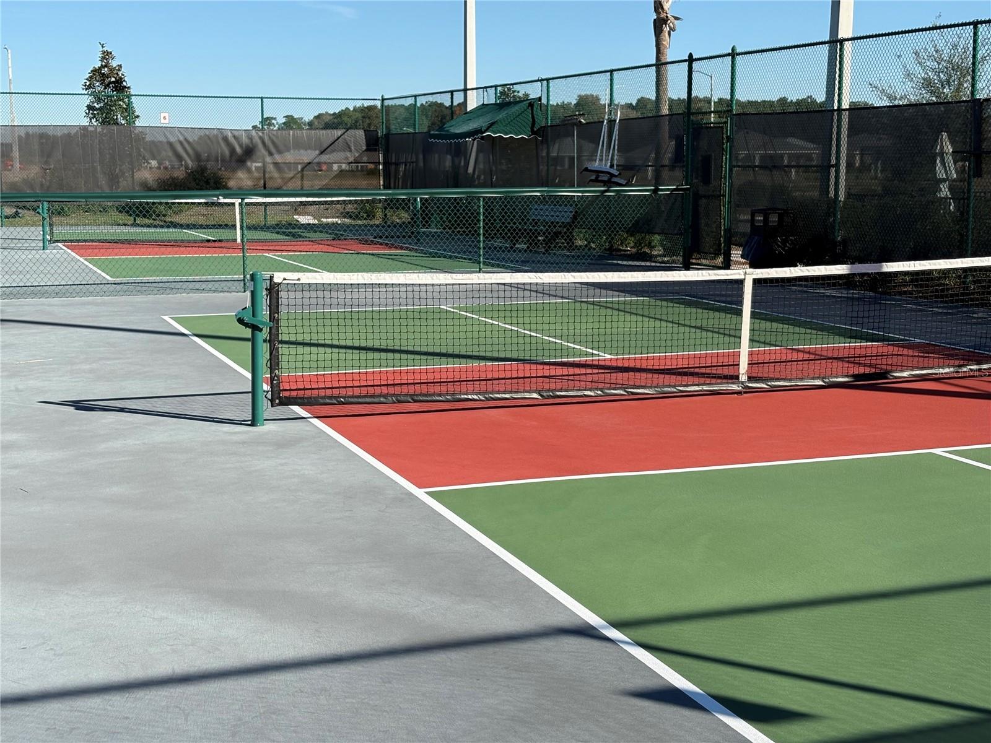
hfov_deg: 36.8
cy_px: 372
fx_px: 1489
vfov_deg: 28.0
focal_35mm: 52
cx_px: 496
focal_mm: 5.96
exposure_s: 1/2364
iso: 32
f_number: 1.6
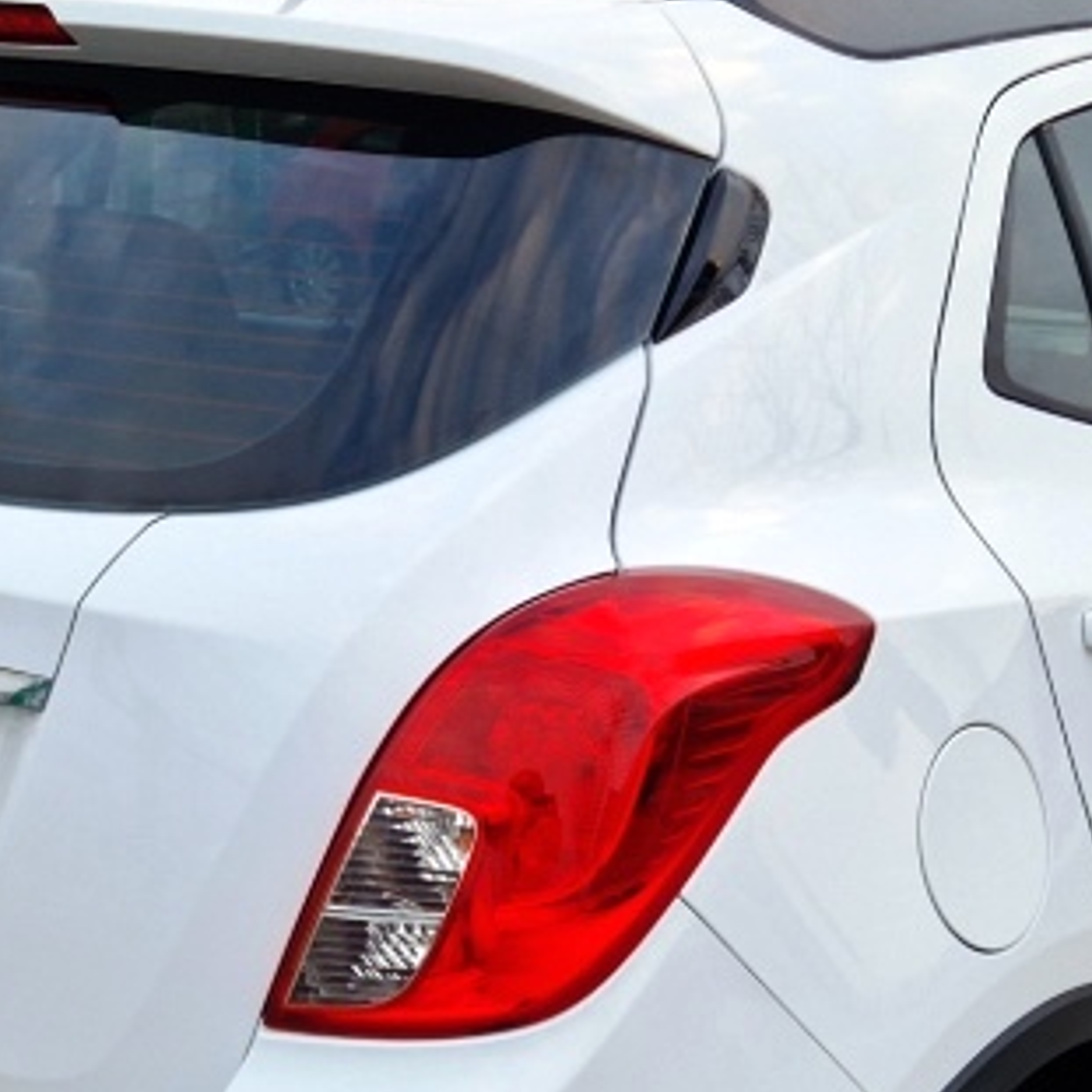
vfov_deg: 25.2
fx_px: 2391
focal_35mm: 67
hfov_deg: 25.7
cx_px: 463
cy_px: 902
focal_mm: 5.4
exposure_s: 1/180
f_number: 1.8
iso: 50
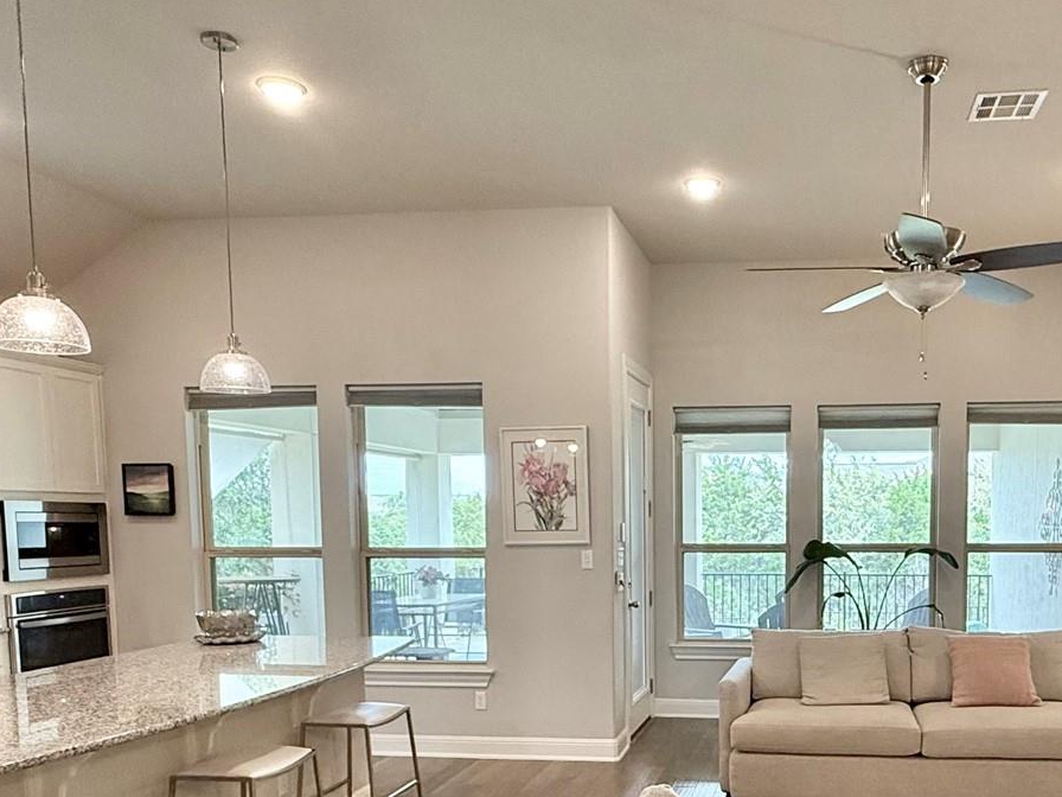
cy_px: 608
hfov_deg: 55.4
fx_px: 982
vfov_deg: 42.6
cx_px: 728
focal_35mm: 32
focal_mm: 2.22
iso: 200
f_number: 2.2
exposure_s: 1/120
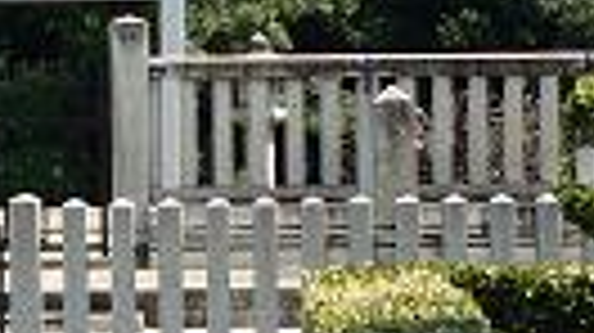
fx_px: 2518
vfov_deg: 7.6
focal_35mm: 160
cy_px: 104
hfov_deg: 13.4
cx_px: 205
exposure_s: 1/640
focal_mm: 5.5
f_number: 2.8
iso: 100
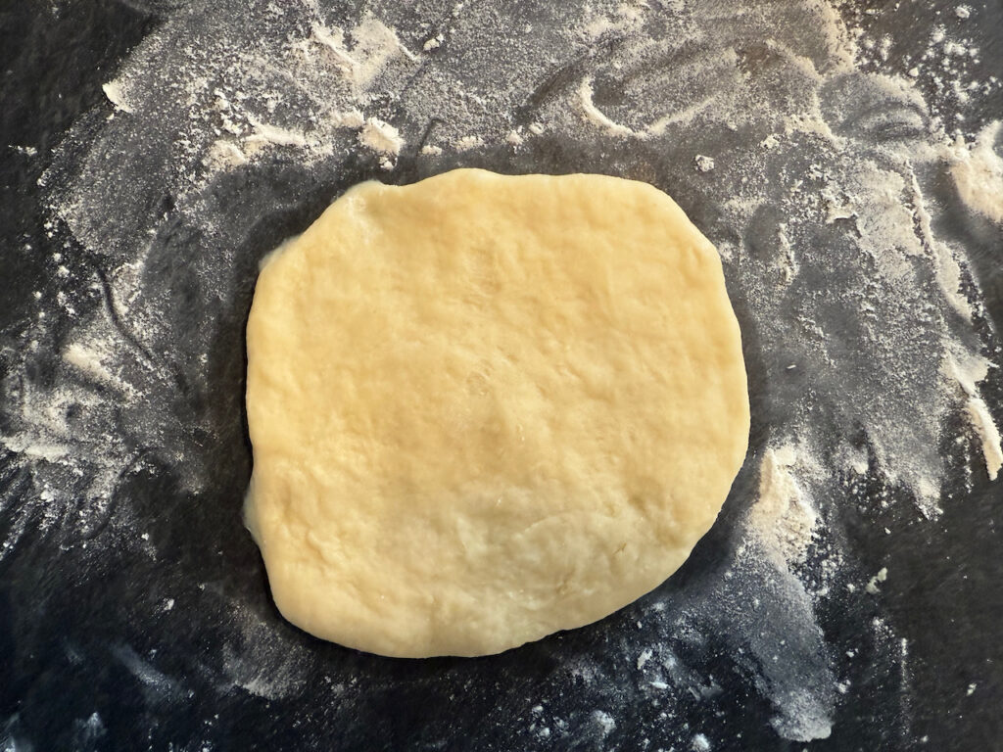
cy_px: 376
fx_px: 695
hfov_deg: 71.6
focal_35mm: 24
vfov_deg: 56.8
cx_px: 502
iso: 200
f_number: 2.2
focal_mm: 2.22
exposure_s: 1/50
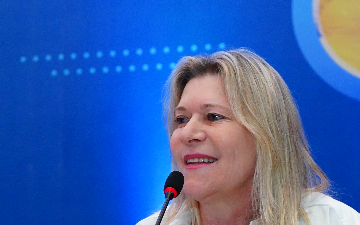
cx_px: 200
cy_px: 191
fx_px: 922
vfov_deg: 13.8
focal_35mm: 94
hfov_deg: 22.1
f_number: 4.5
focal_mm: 38
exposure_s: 1/200
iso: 5000
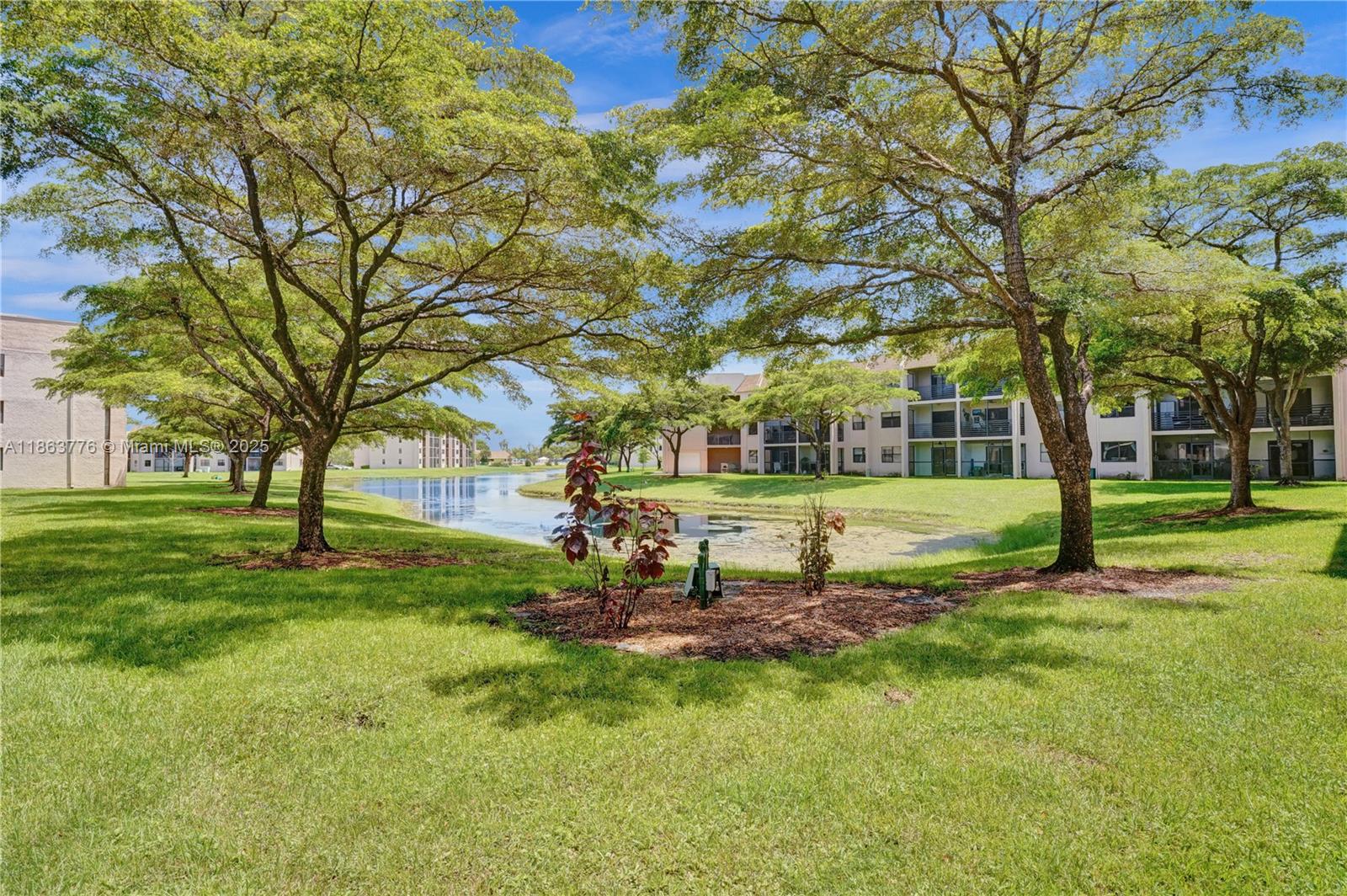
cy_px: 448
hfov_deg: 94.3
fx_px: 624
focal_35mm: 17
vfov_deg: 71.3
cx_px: 674
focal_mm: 16.7
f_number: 16
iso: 1250
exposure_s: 1/500
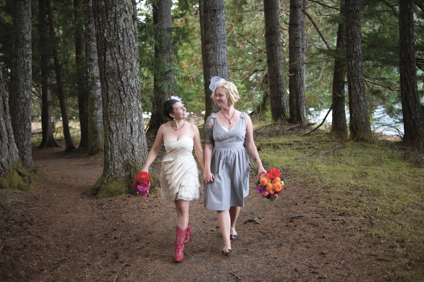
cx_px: 212
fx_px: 412
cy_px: 141
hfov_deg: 54.5
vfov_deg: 37.8
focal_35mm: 35
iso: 400
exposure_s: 1/250
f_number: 2
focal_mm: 35
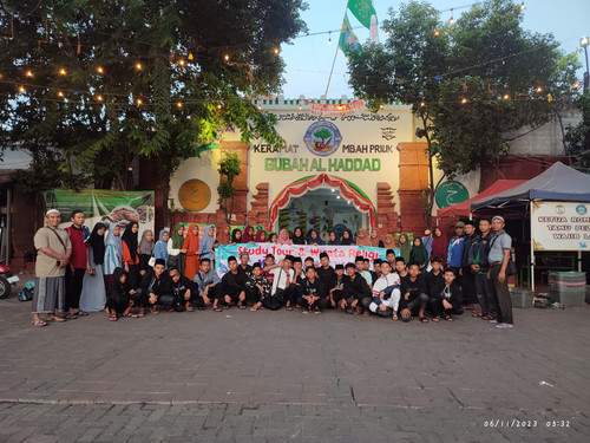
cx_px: 295
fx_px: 426
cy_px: 222
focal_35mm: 25
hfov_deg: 69.4
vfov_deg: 54.9
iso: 88
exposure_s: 1/30
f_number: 1.9
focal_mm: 6.04
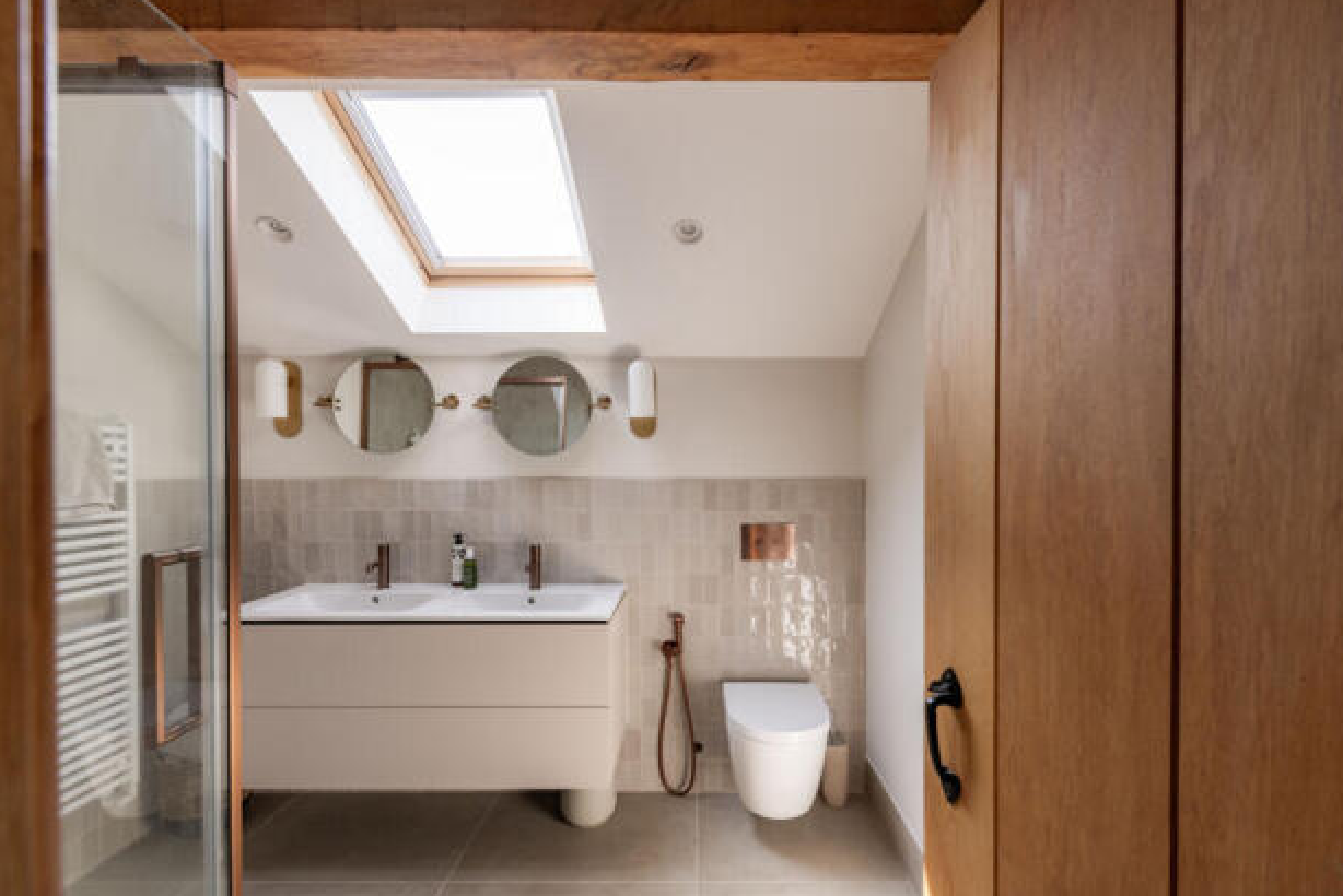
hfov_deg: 96.6
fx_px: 597
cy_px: 449
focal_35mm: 16
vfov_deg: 73.8
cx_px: 710
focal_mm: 15
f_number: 9
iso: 200
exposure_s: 1/50
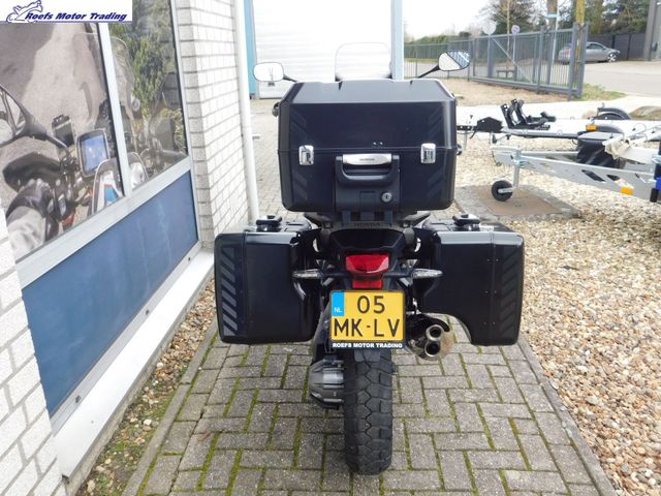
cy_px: 248
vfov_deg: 46.8
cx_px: 330
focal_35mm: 30
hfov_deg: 60.0
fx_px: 573
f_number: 3.2
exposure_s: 1/100
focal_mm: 5.3
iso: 125
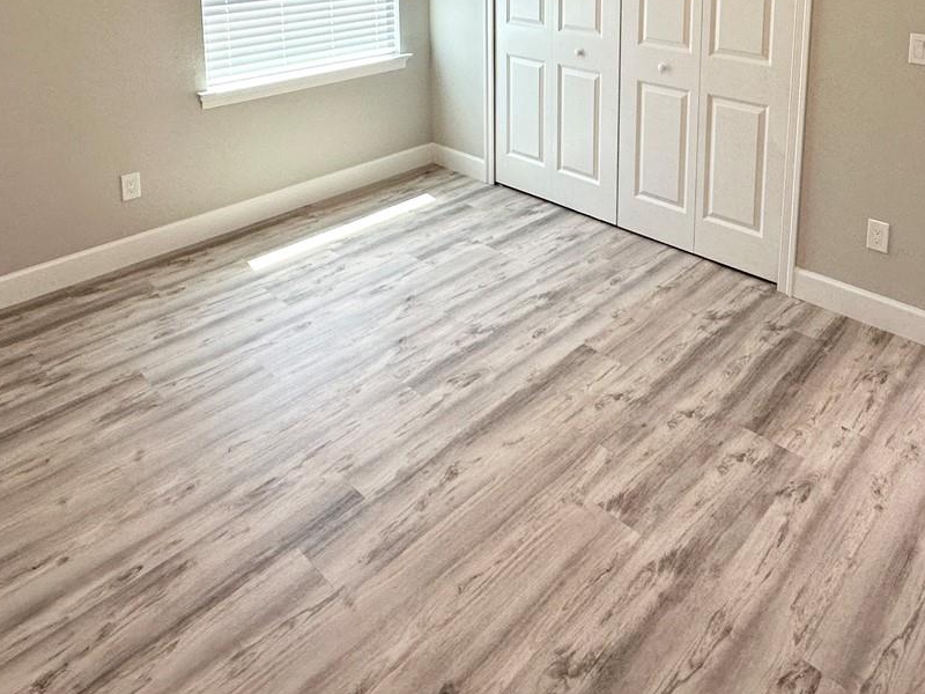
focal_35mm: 28
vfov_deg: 43.3
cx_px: 547
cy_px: 13
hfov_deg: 63.0
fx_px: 748
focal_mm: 2.22
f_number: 2.2
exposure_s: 1/120
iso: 160
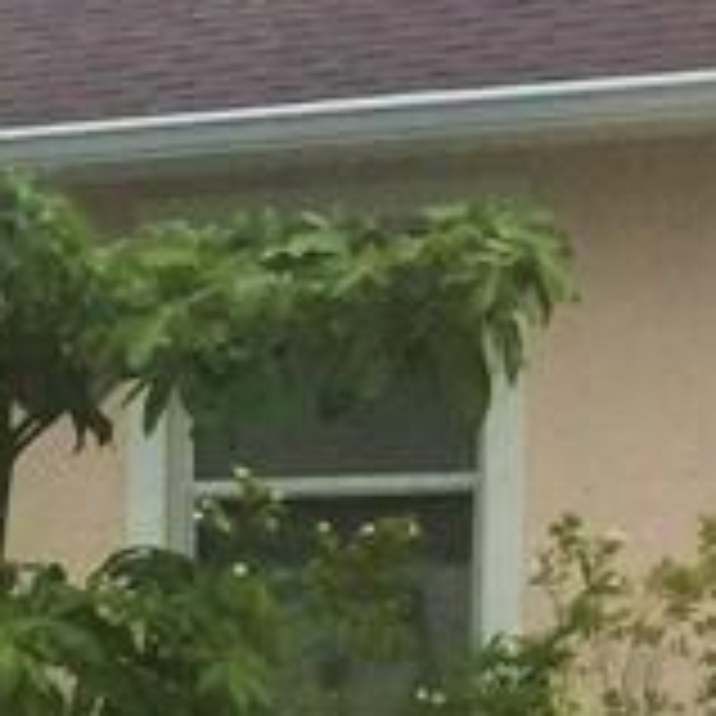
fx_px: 4119
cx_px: -1211
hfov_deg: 8.7
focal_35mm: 176
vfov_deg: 9.8
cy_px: 878
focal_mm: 3.3
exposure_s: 1/1988
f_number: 2.4
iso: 25
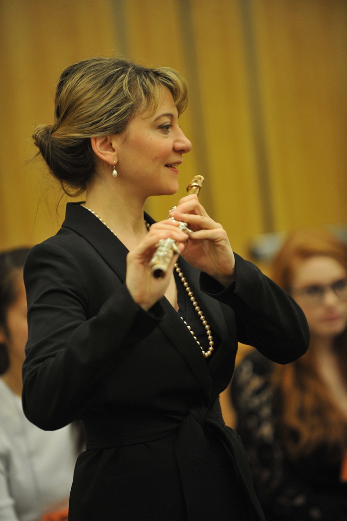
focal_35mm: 200
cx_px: 174
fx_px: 2895
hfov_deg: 6.9
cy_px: 260
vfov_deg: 10.3
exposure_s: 1/125
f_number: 3.2
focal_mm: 200
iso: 3200
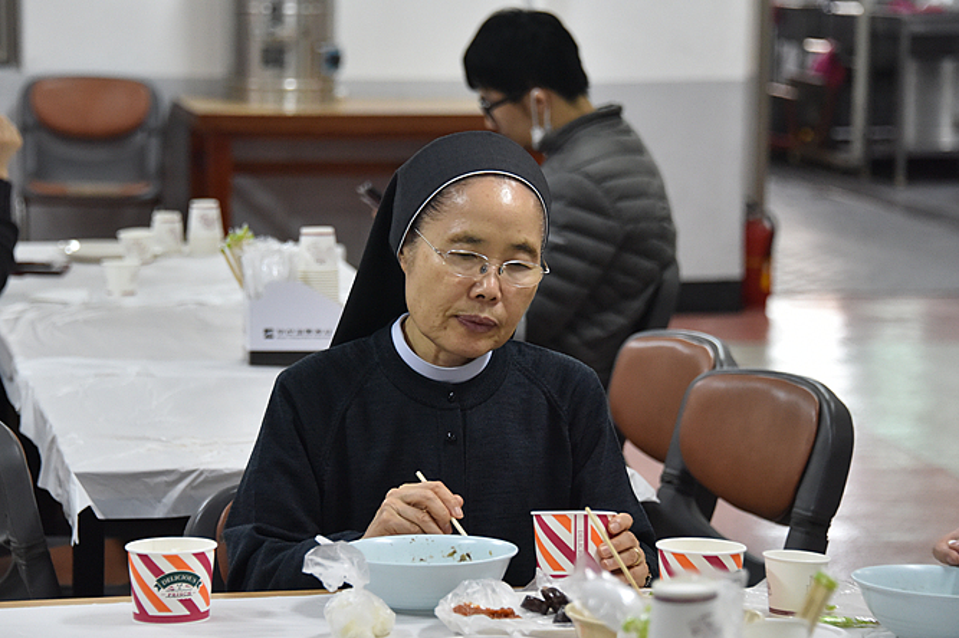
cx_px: 463
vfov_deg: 8.5
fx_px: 4313
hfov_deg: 12.7
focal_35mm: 162
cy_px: 311
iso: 2500
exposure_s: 1/125
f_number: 5.6
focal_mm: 135
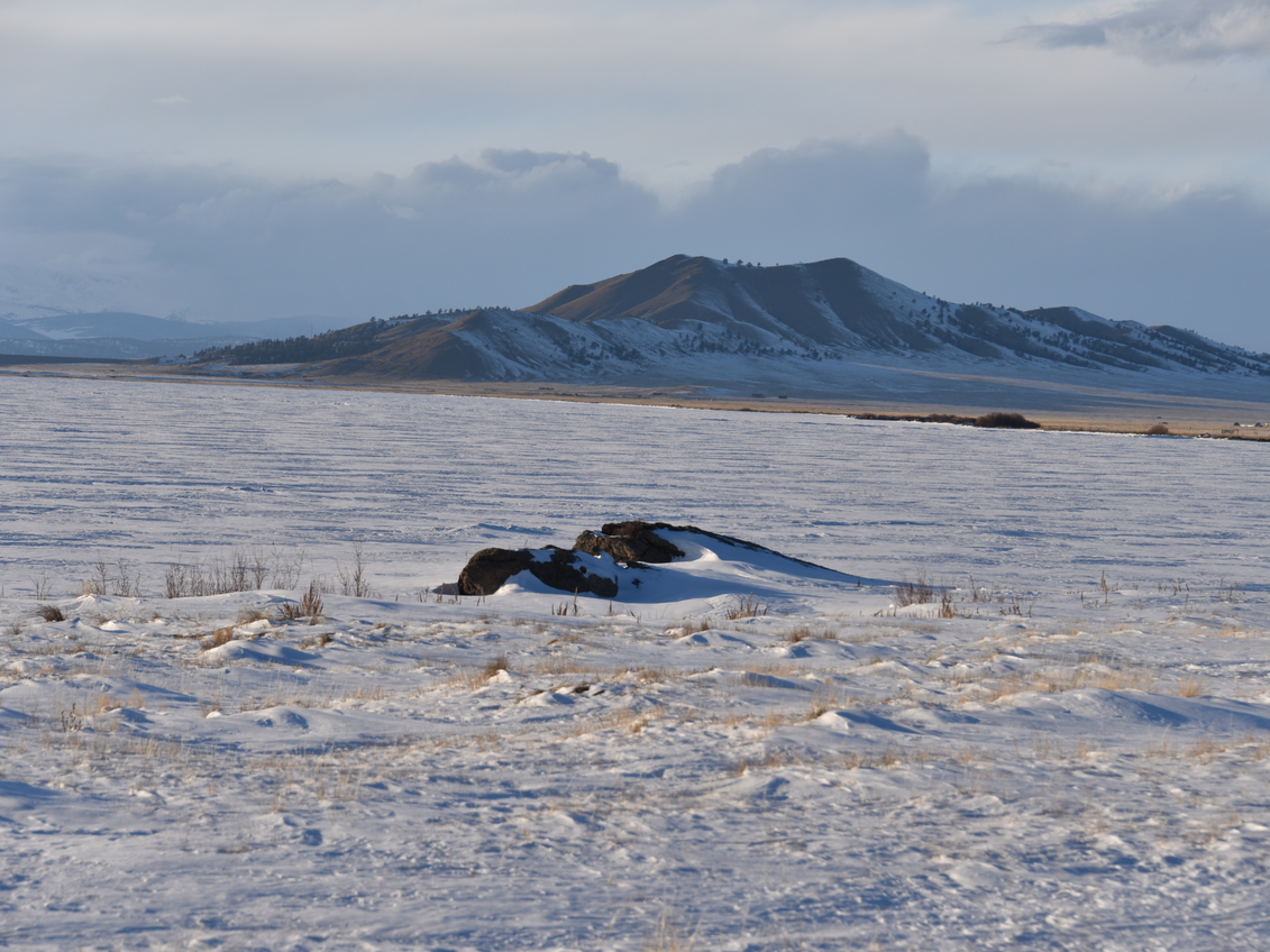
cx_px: 643
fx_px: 5393
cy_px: 475
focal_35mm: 147
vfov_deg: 10.1
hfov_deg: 13.4
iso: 100
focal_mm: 135
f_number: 8
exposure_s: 1/320
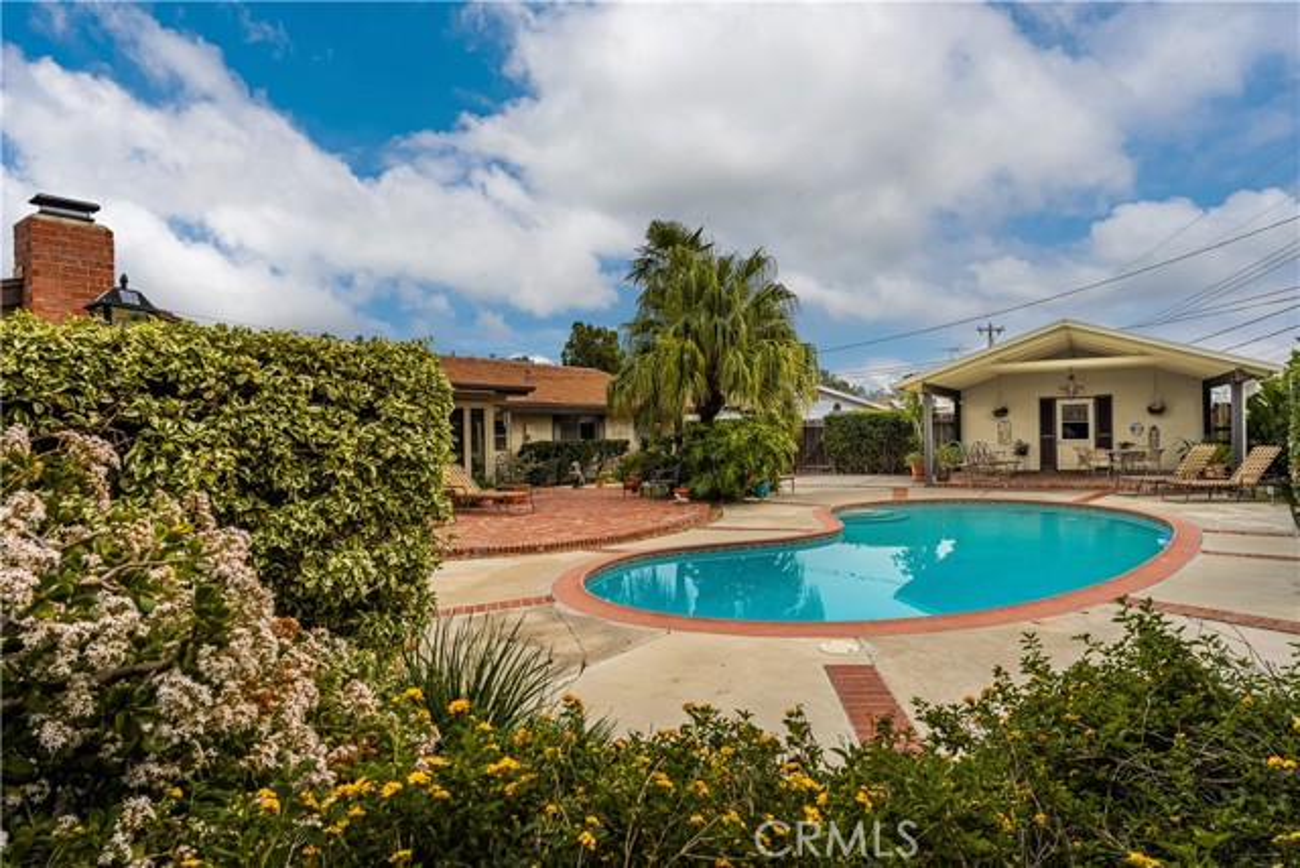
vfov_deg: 63.2
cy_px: 434
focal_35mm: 20
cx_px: 650
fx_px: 704
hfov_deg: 85.4
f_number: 9
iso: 100
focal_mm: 19.5
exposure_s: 1/400
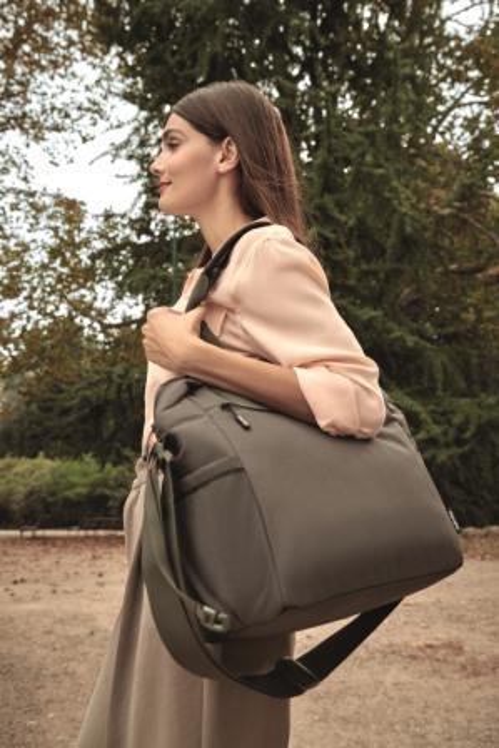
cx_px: 250
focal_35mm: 40
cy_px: 374
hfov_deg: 33.4
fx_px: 831
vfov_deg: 48.4
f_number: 6.3
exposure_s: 1/1000
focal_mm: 40
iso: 640
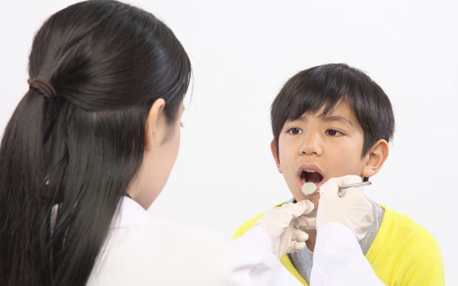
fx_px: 1273
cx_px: 229
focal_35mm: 102
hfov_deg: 20.4
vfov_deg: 12.8
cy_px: 145
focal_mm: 66
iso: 100
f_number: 9.5
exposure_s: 1/90
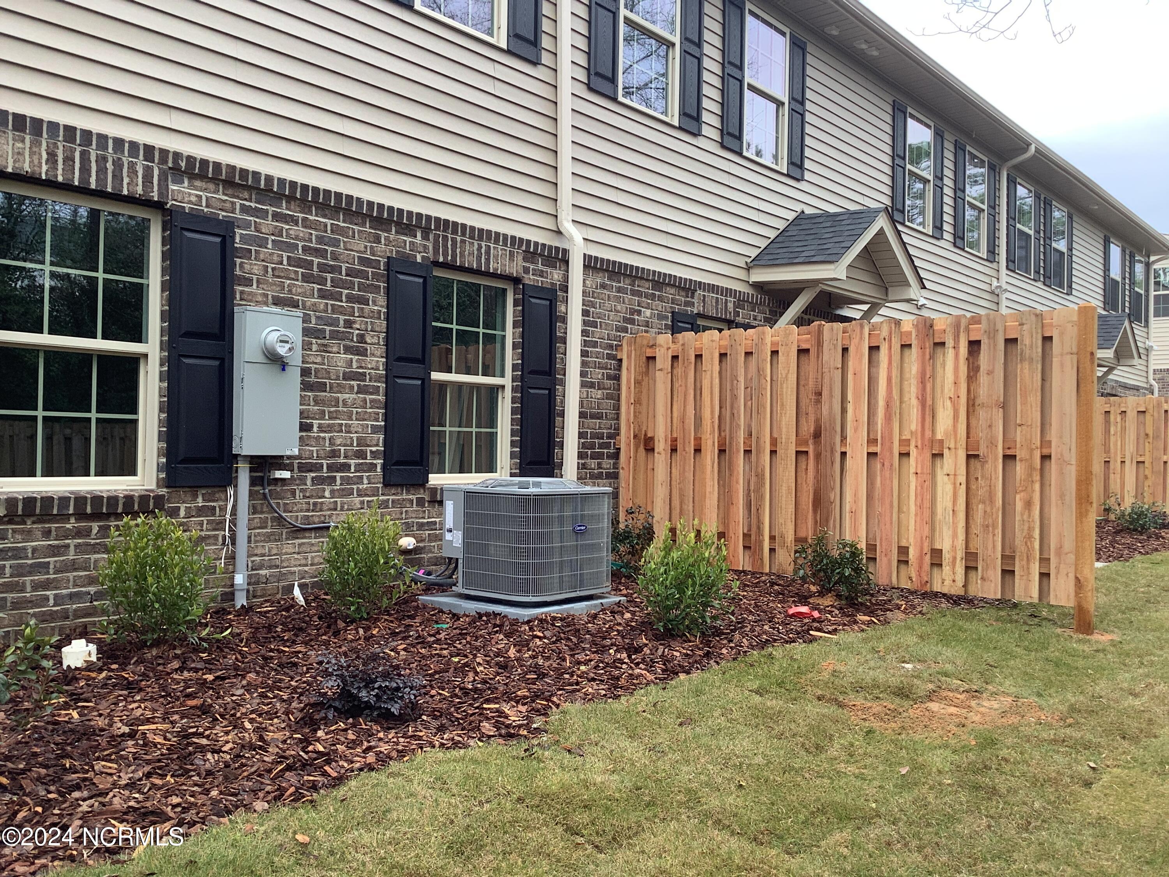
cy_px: 438
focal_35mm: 31
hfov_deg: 58.4
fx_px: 1047
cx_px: 584
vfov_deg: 45.4
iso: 64
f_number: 2.4
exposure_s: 1/120
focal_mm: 3.3
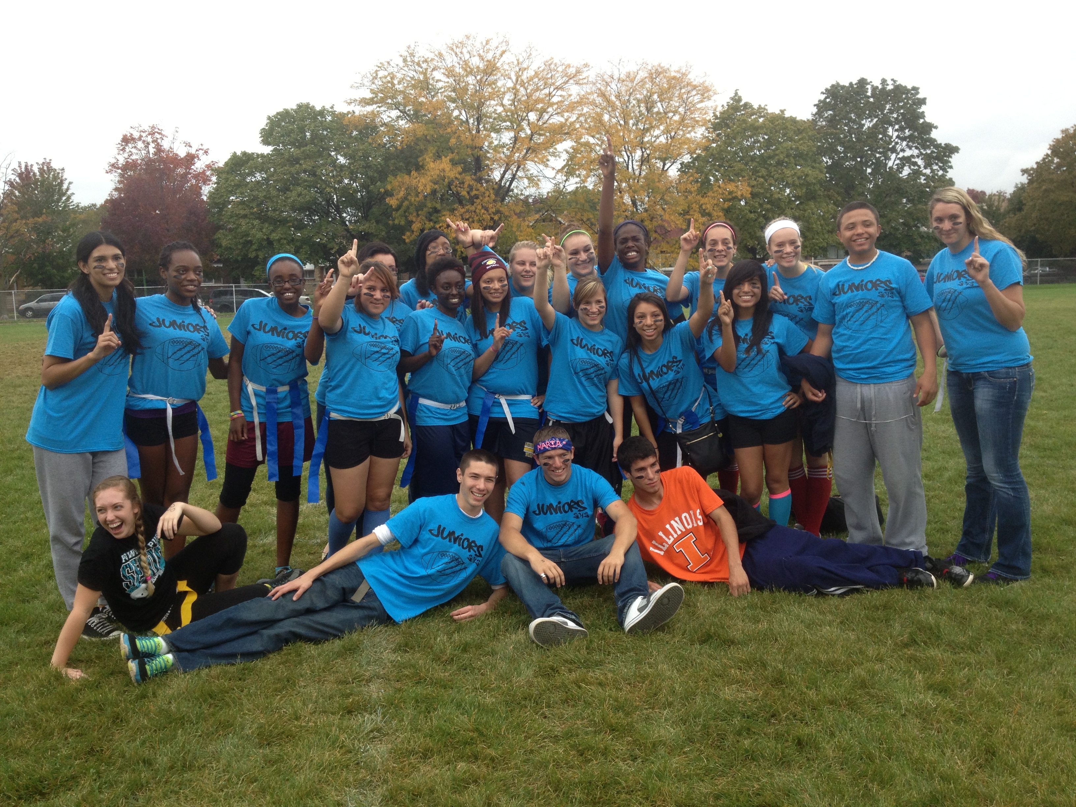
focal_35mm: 35
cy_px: 404
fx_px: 1088
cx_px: 538
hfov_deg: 52.6
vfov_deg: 40.7
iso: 64
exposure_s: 1/557
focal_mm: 4.28
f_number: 2.4
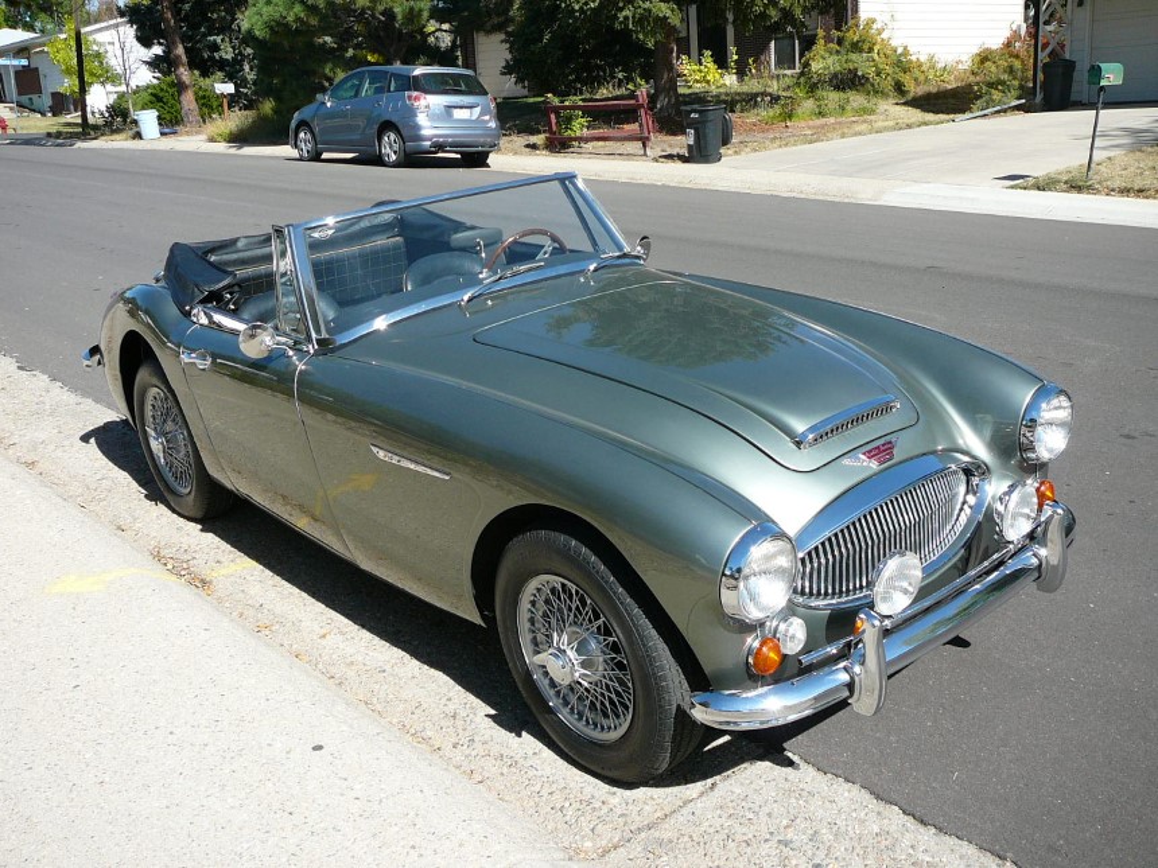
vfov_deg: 40.7
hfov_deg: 52.6
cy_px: 434
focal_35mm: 35
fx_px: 1171
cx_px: 579
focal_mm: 5.2
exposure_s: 1/800
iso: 80
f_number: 2.8
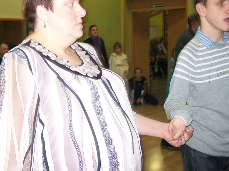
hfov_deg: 38.4
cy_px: 56
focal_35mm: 49
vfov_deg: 29.4
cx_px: 74
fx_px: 324
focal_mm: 6
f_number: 2.7
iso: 200
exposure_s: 1/30
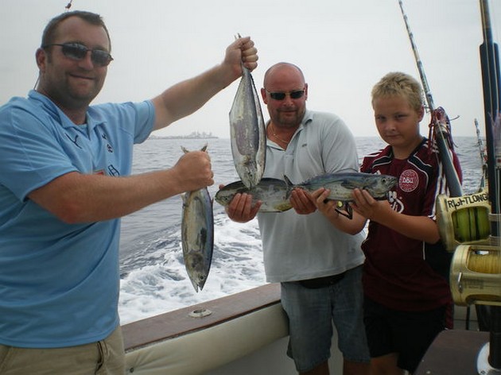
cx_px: 250
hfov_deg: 51.4
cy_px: 188
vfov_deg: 39.6
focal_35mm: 36
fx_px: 521
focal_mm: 6.3
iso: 50
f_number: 4.6
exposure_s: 1/320
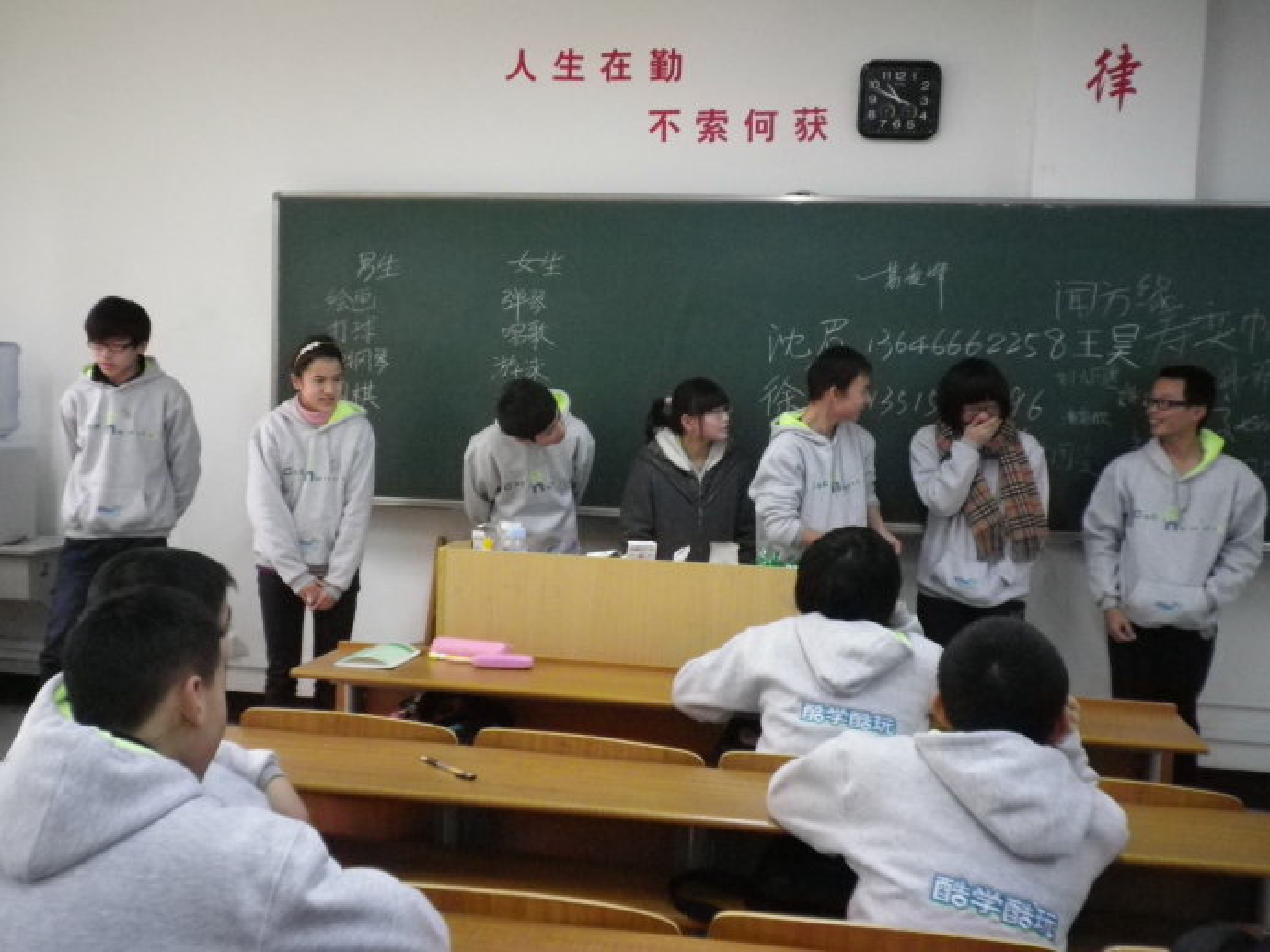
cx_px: 635
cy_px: 476
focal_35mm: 35
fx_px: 1284
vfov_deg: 40.7
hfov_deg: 52.6
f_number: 3.9
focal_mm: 6.36
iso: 800
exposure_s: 1/40
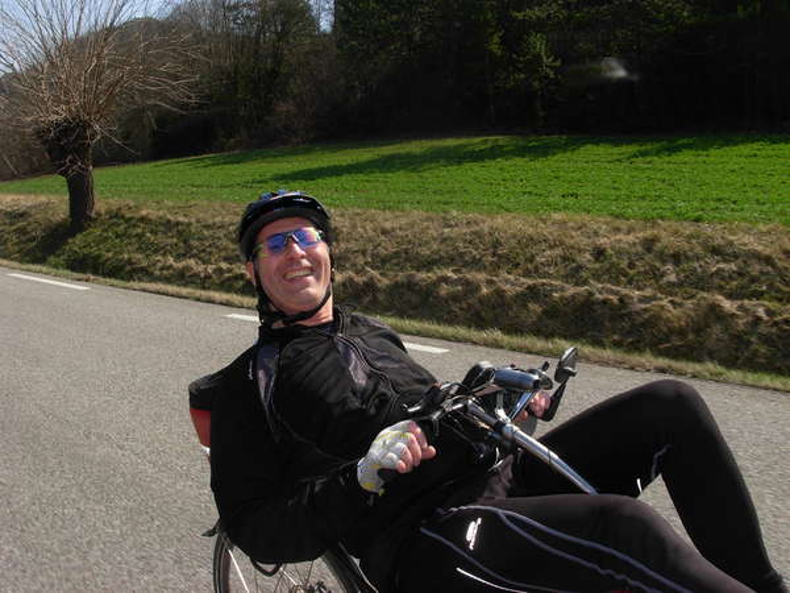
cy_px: 296
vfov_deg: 37.7
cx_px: 395
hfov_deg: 49.0
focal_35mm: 38
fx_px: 867
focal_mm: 6.3
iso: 79
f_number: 4.9
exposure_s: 1/430
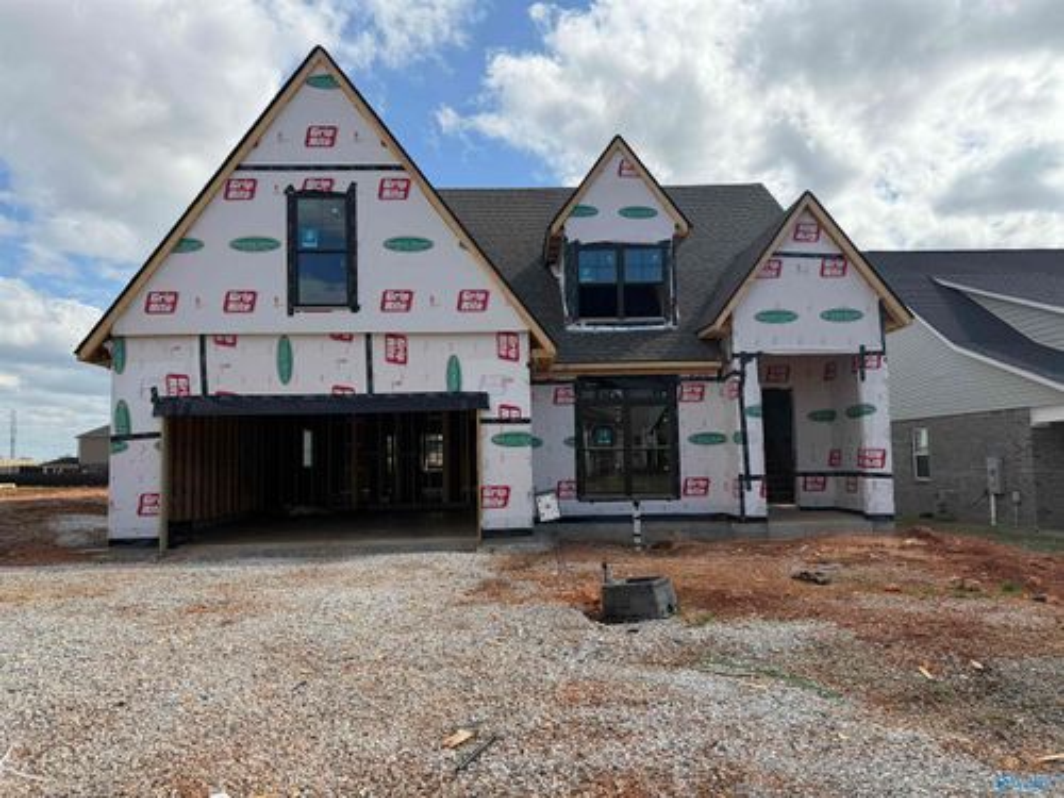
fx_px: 738
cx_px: 532
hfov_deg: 71.6
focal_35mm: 24
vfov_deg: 56.8
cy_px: 399
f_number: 1.78
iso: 100
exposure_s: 1/7353
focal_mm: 6.76
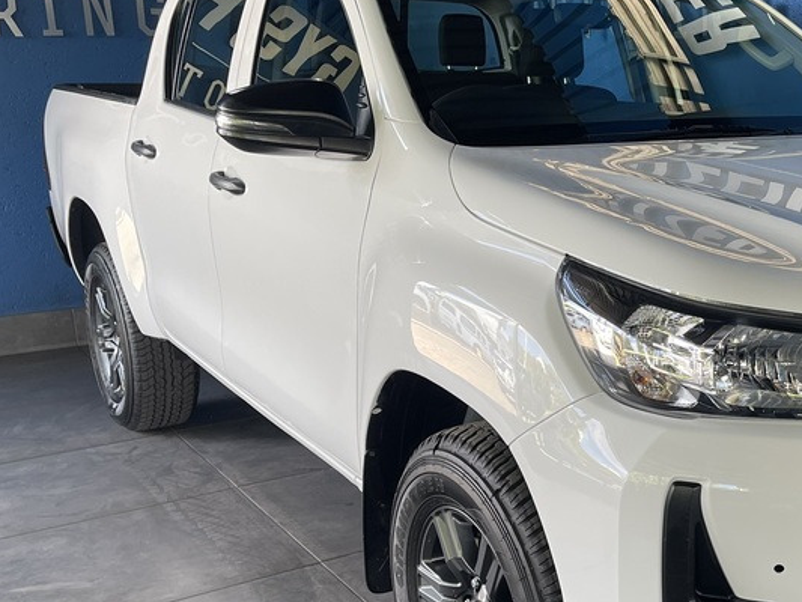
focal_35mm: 48
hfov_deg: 37.5
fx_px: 1112
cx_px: 695
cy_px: 364
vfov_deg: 30.2
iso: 50
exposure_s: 1/100
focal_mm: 5.1
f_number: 1.6
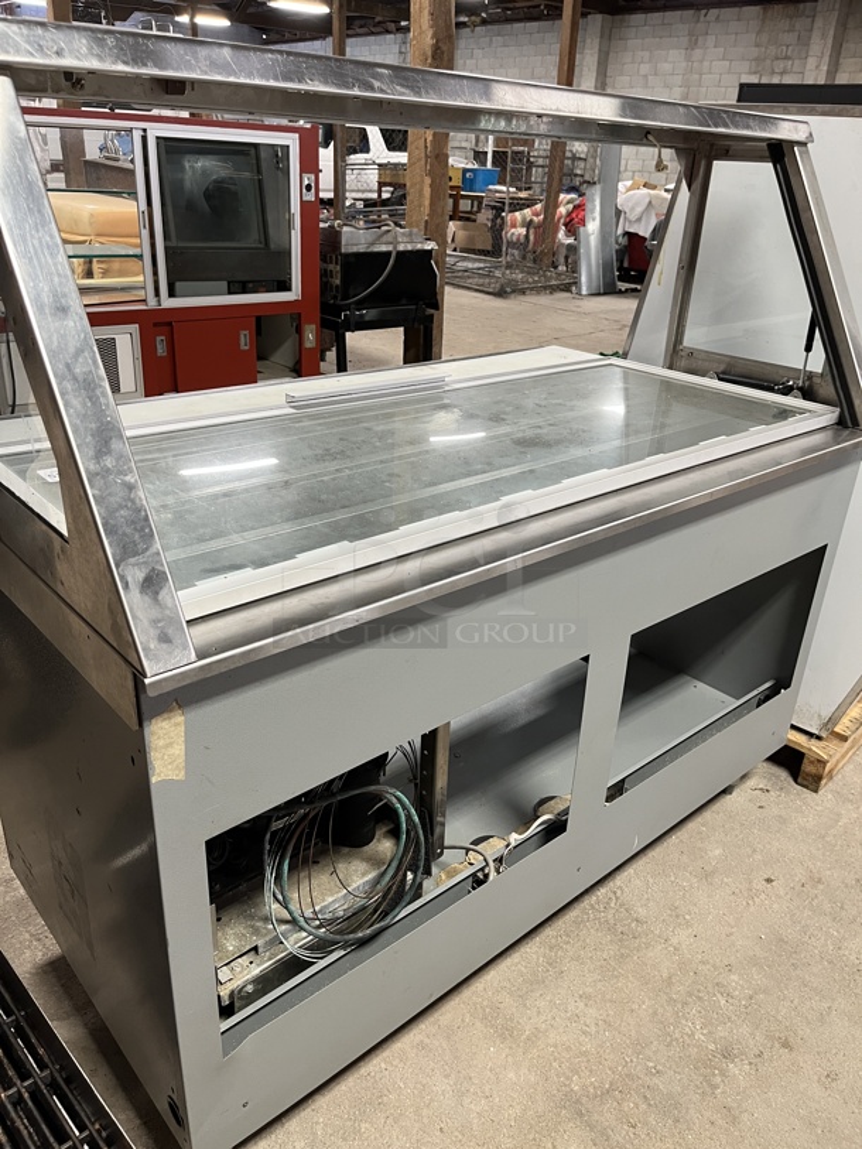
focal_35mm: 26
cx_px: 431
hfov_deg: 53.1
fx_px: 863
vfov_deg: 67.3
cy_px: 574
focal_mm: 5.1
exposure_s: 1/60
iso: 160
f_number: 1.6
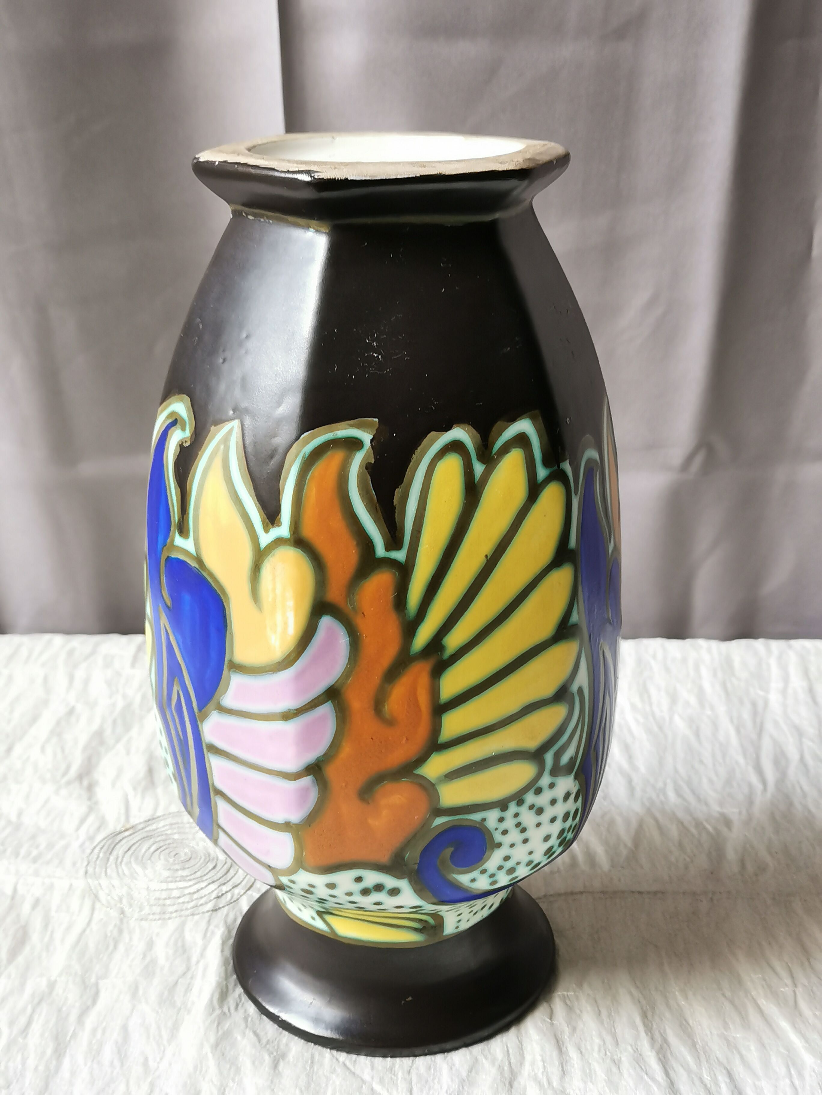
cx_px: 411
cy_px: 548
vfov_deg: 43.9
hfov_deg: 33.6
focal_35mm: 43
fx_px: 1361
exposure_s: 1/50
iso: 125
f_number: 1.8
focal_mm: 5.58
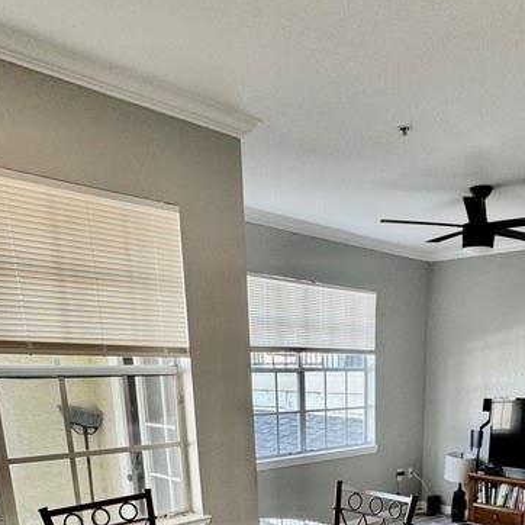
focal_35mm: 35
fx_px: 601
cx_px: 363
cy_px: 550
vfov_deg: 40.1
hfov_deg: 46.3
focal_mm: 2.22
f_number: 2.2
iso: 200
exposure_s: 1/60
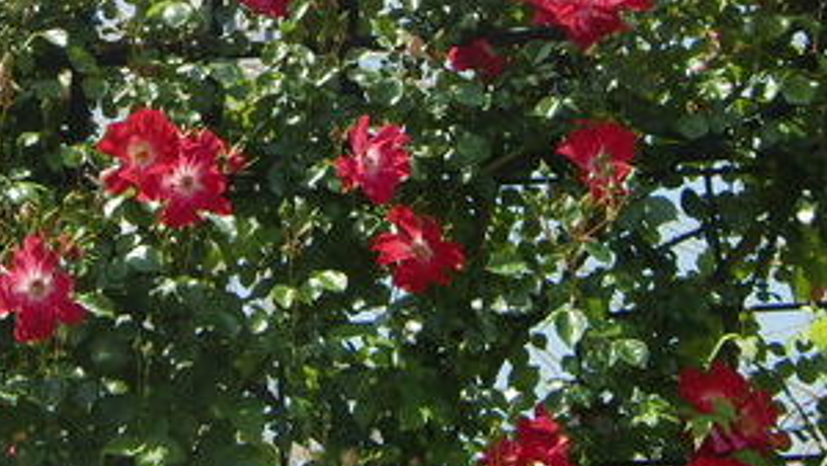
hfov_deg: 24.9
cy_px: 18
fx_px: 1843
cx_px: 187
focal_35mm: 84
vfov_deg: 14.2
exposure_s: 1/1000
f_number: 2.7
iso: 64
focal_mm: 5.8
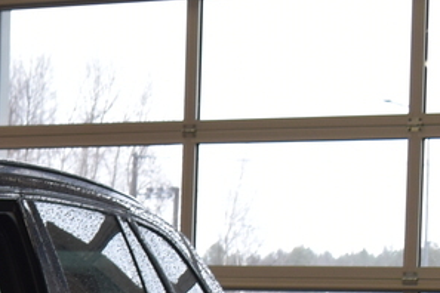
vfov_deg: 7.8
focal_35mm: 172
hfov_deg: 10.8
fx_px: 2099
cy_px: 453
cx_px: -476
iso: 400
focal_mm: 21
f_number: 5.6
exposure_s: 1/125
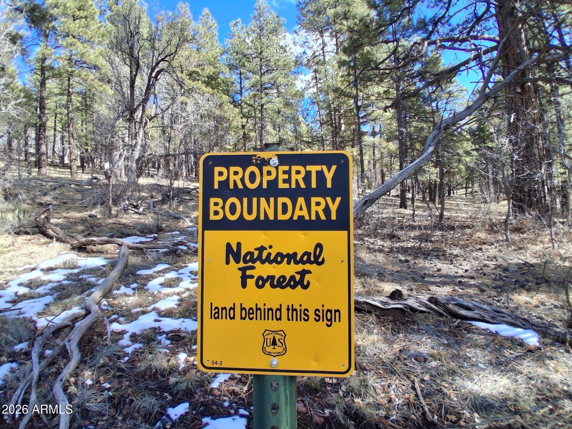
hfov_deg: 91.0
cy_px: 214
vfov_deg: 74.7
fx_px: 281
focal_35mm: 17
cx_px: 286
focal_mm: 1.4
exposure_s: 1/318
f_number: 2.2
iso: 50
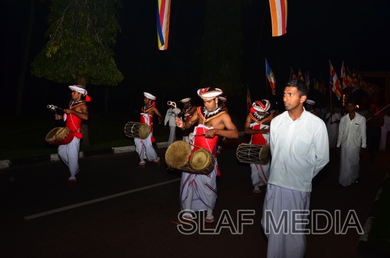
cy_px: 129
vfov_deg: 47.7
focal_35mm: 27
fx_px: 292
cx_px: 195
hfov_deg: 67.5
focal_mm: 18
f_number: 6.3
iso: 500
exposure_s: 1/80
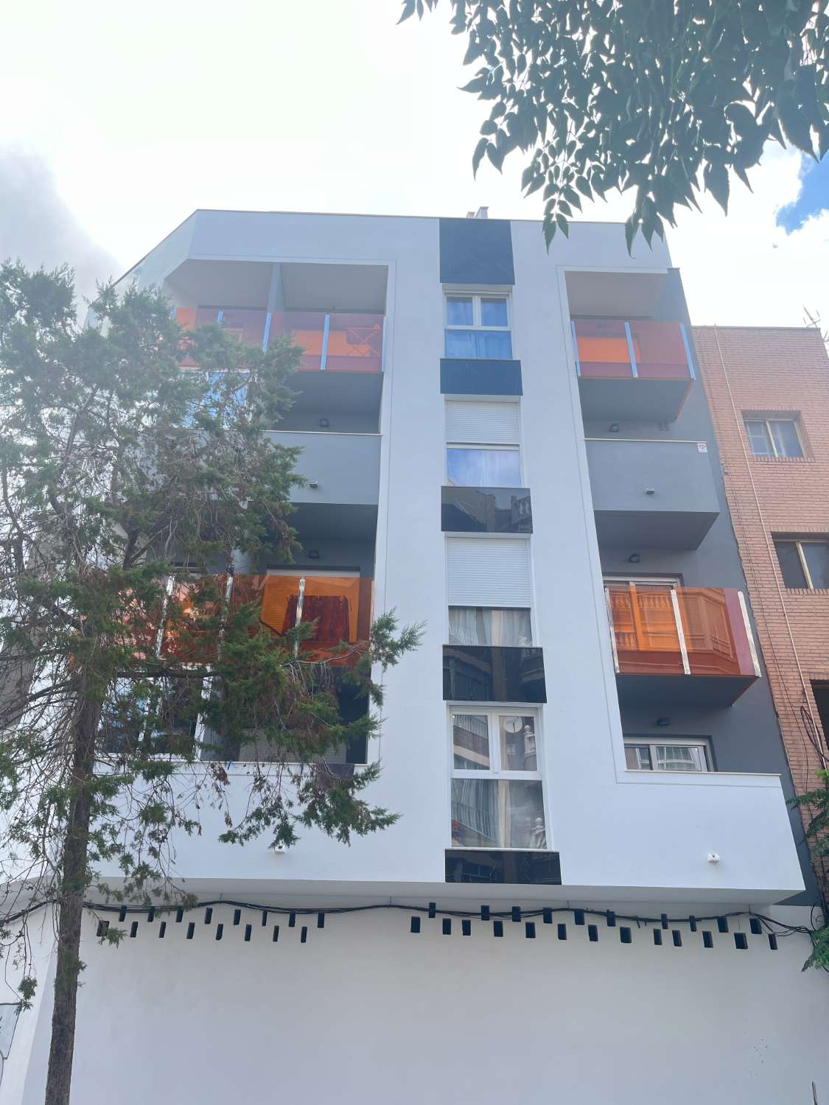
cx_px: 414
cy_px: 552
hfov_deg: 53.1
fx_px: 830
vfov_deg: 67.3
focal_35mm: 26
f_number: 1.6
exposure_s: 1/529
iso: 50
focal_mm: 5.1
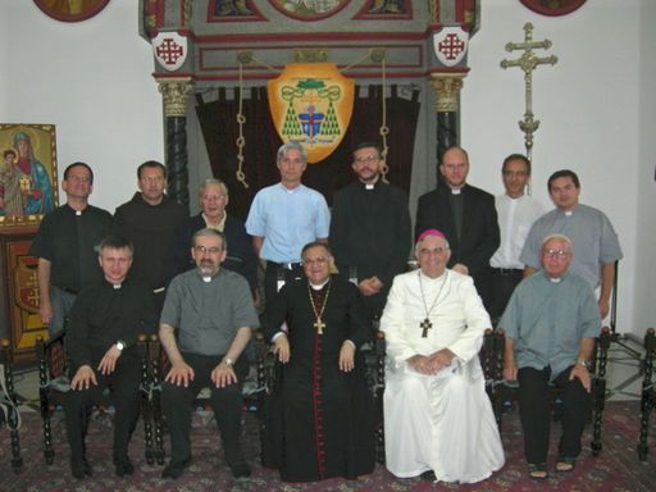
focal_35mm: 36
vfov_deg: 39.7
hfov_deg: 51.4
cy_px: 246
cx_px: 328
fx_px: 682
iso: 114
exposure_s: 1/60.1
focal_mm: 7.5
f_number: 3
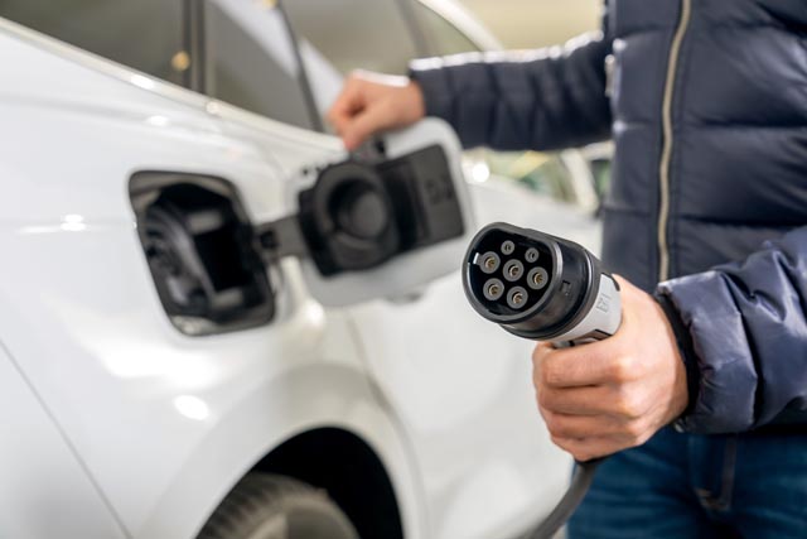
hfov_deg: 38.9
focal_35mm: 51
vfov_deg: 26.5
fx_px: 1143
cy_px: 270
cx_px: 404
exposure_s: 1/80
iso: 200
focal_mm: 51
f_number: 4
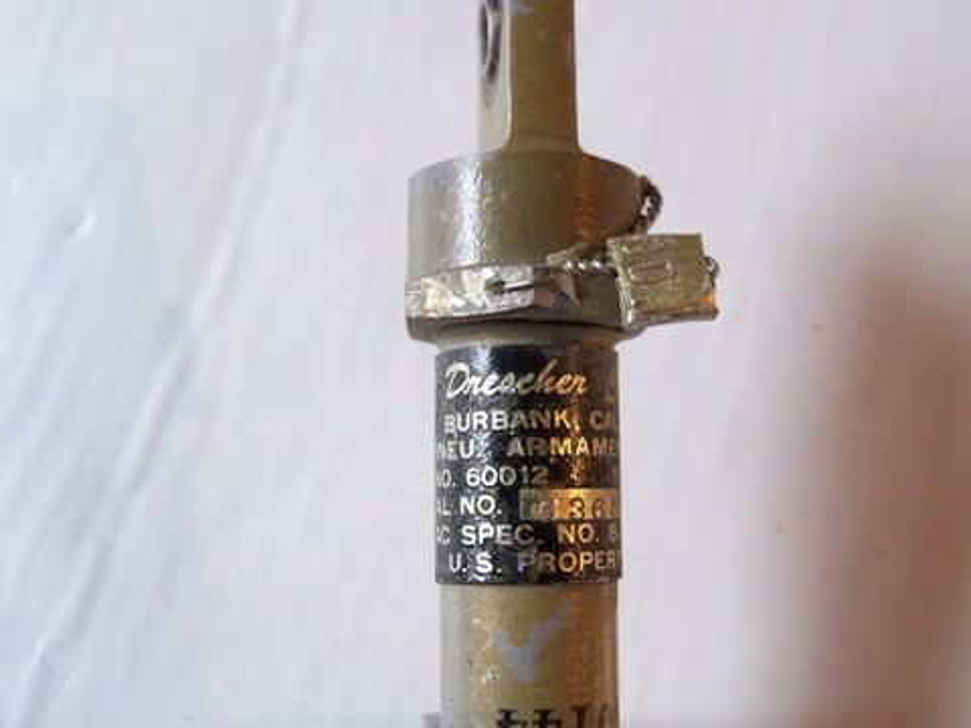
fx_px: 1178
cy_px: 364
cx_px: 486
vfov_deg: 34.3
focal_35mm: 42
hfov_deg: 44.8
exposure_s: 1/30
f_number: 3.7
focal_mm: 7.5
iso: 400
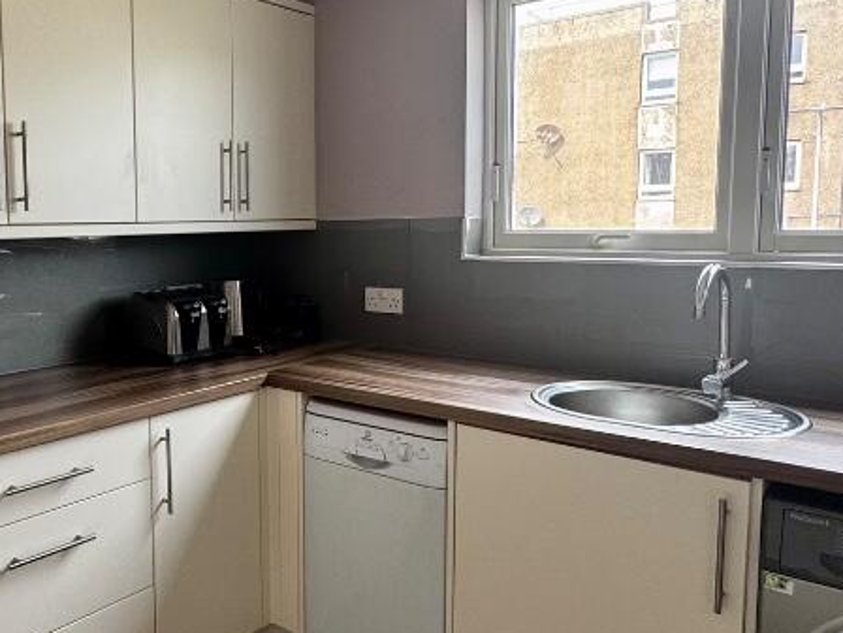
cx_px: 254
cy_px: 294
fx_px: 779
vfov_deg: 44.1
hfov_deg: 55.1
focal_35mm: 32
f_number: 2.2
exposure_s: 1/99
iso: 80
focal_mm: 2.22
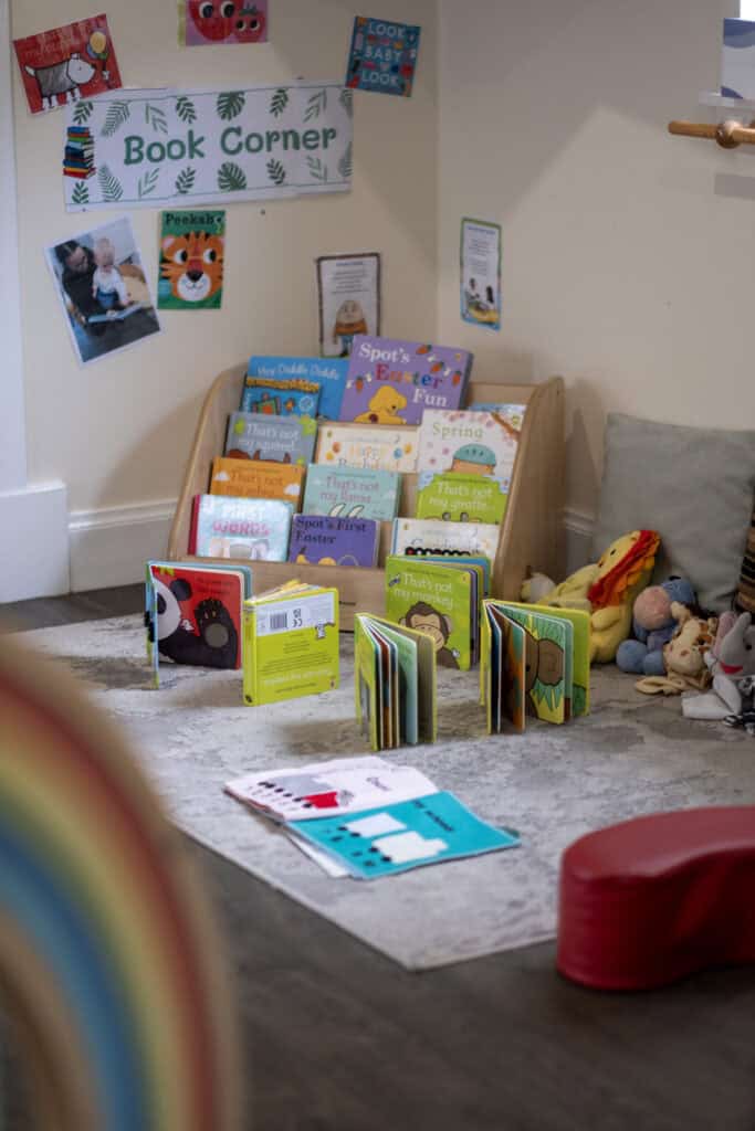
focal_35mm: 84
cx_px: 378
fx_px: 2641
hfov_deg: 16.3
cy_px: 566
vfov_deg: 24.2
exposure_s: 1/100
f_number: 1.2
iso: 320
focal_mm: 56
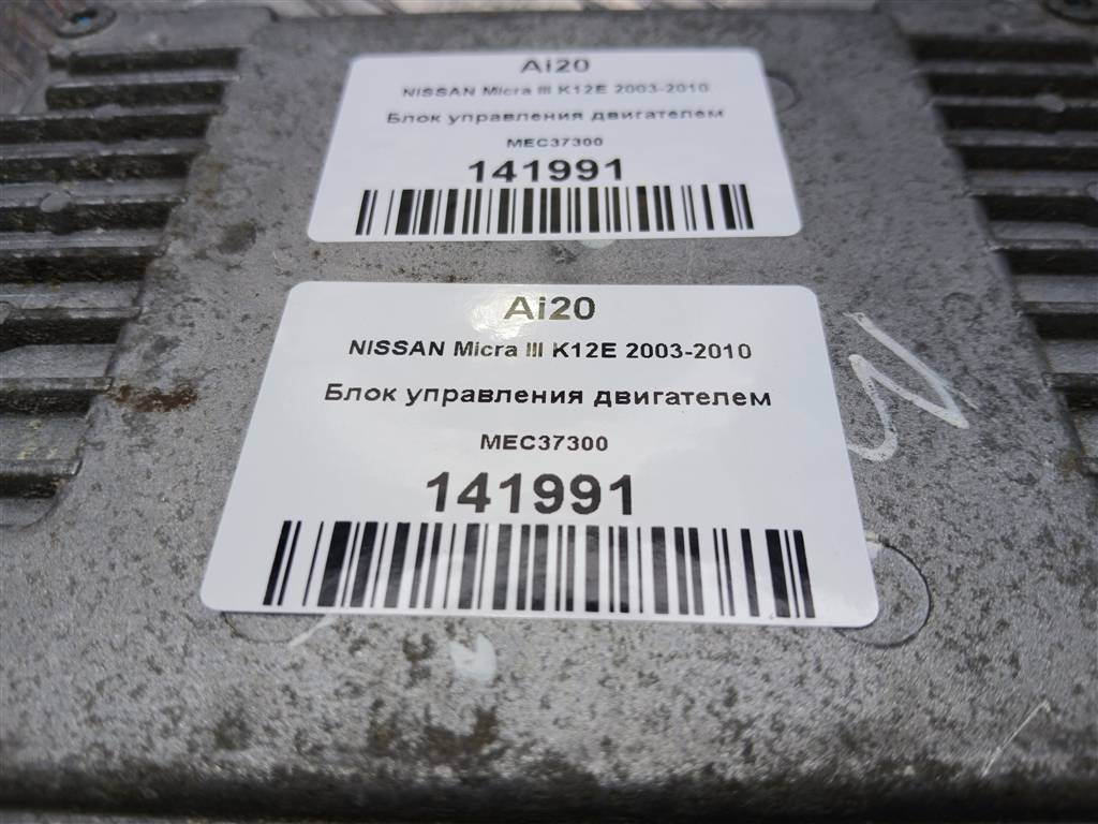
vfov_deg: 53.1
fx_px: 825
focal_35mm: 26
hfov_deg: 67.3
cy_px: 412
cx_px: 549
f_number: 1.8
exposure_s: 1/100
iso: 25
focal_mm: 3.98
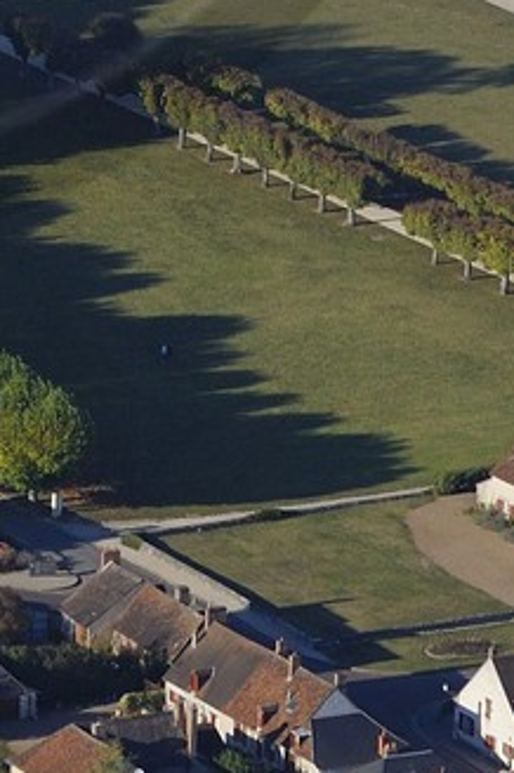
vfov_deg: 3.0
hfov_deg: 2.0
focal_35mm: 682
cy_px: -483
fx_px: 14636
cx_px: -236
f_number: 8
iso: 400
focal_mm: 140
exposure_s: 1/1000
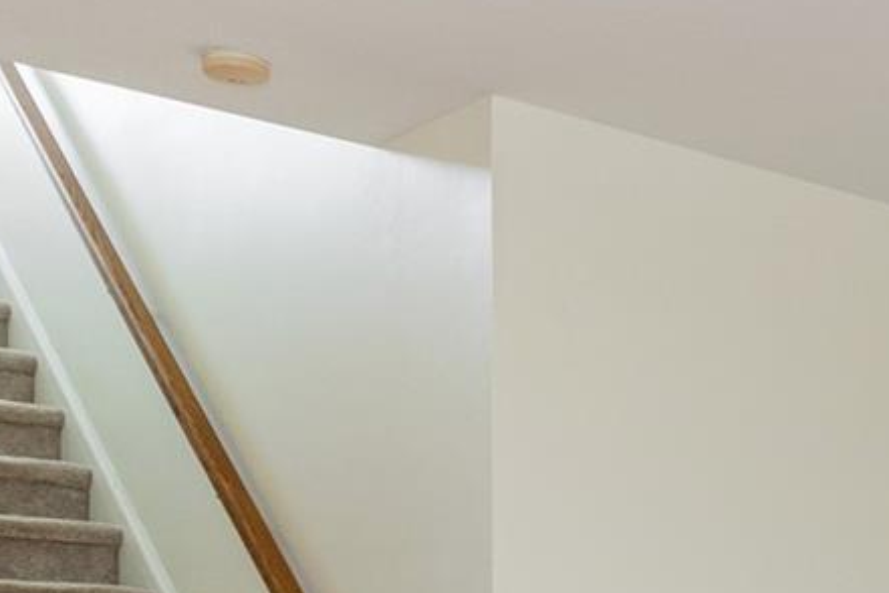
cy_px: 867
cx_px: 1466
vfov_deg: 16.0
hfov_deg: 20.5
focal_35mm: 79
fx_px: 1951
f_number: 8
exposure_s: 1/100
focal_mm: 17
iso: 320
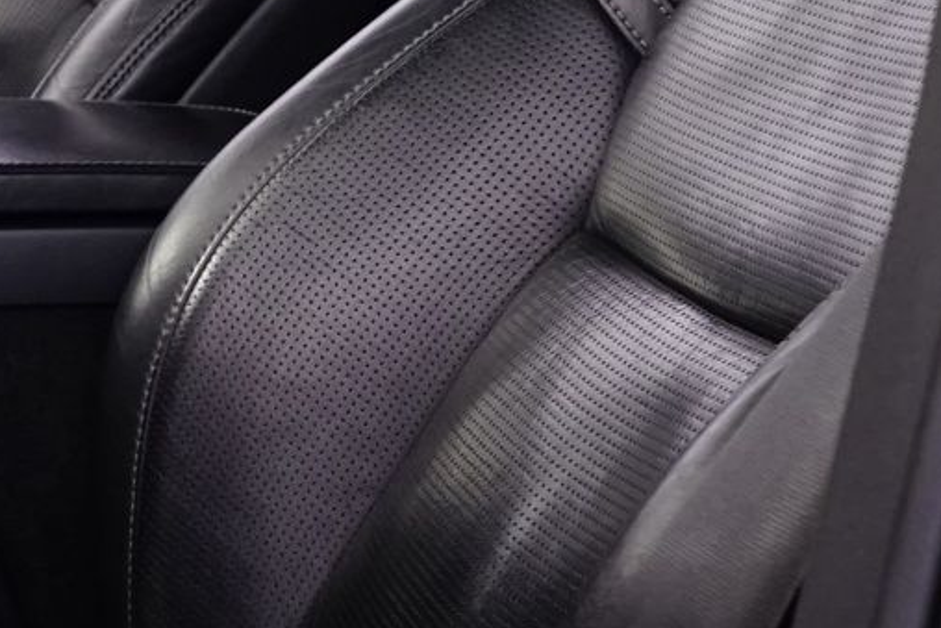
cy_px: 12
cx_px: -600
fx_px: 3085
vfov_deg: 11.5
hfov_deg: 15.5
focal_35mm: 118
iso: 1600
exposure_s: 1/8
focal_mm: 24
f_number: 5
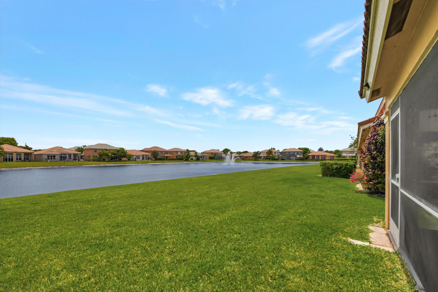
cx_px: 219
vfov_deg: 77.3
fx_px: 182
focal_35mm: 15
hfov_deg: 100.4
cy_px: 146
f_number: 8
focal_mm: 10
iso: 400
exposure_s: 1/2500
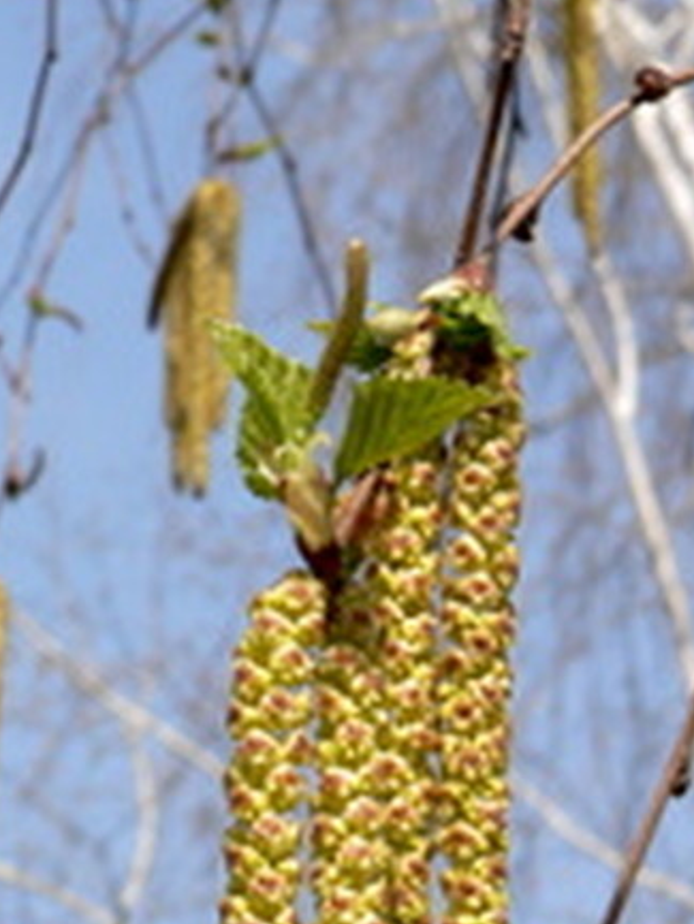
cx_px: 508
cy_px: 796
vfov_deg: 11.7
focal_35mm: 168
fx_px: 4489
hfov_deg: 8.8
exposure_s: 1/200
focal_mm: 11.7
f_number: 8
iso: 80
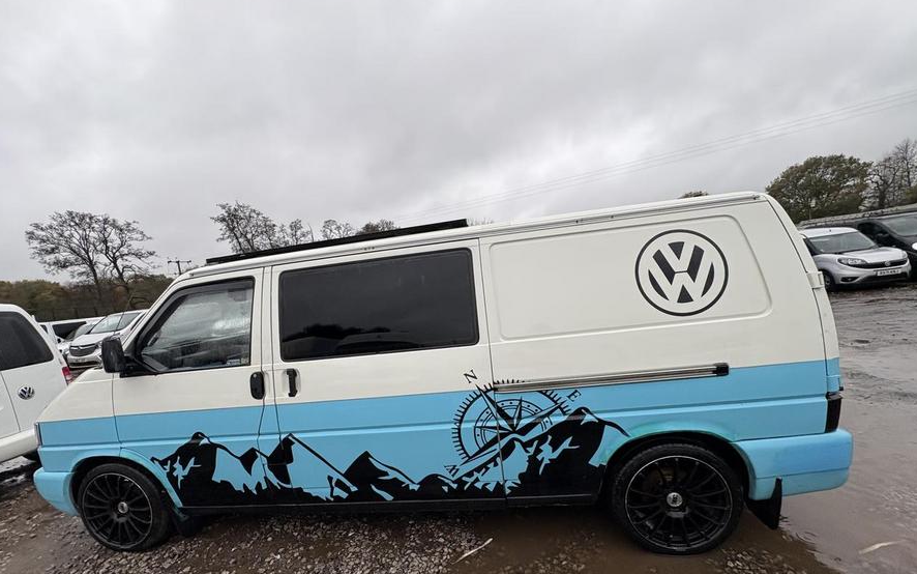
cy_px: 334
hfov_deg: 101.5
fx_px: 375
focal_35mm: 15
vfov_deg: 74.3
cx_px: 458
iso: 125
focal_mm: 2.22
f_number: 2.2
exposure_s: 1/99
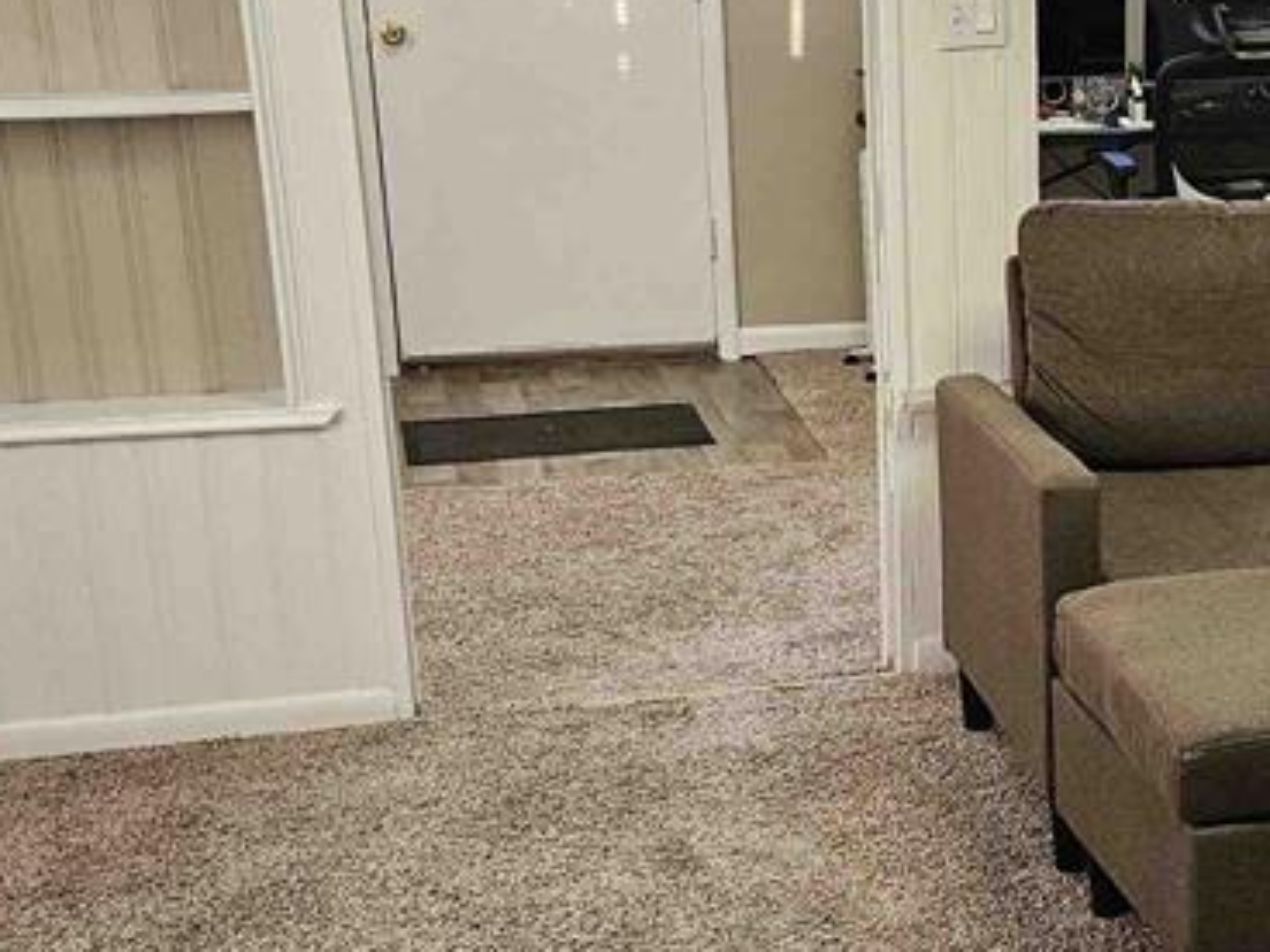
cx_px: 1170
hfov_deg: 28.9
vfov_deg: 22.9
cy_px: 586
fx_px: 2348
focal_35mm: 64
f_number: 1.8
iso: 320
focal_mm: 5.4
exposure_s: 1/120
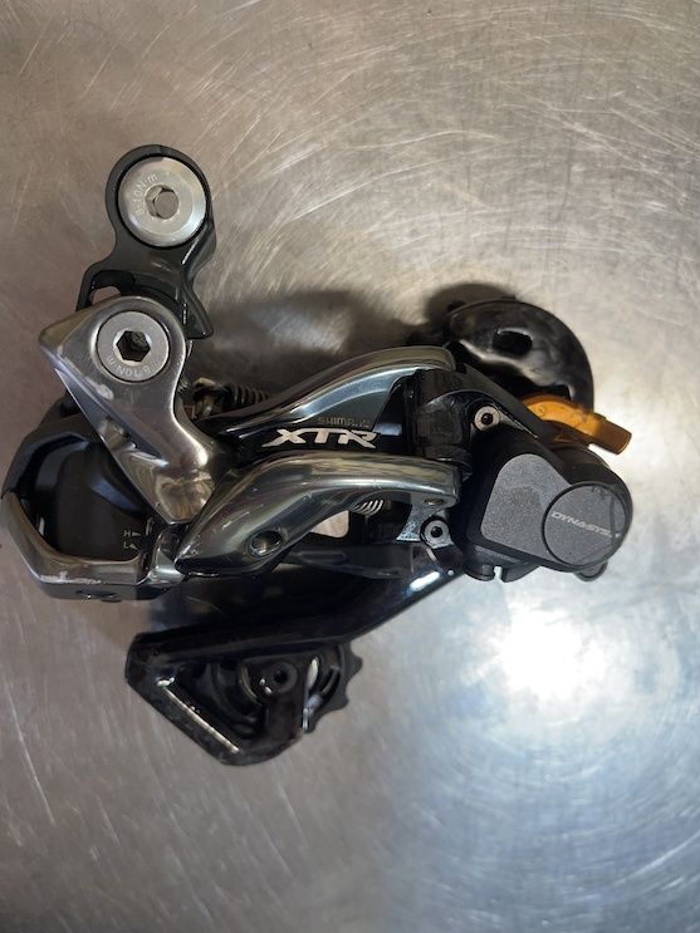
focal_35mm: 28
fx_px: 755
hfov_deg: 49.7
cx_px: 357
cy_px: 463
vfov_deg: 63.5
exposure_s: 1/120
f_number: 1.6
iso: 64
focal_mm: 5.1
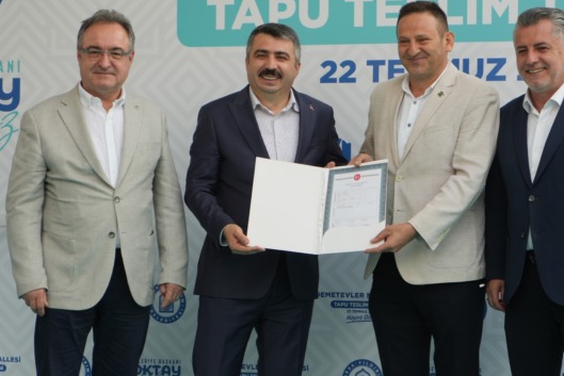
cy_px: 181
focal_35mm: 125
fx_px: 1959
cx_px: 327
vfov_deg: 11.0
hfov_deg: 16.4
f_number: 4
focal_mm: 70
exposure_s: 1/320
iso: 320
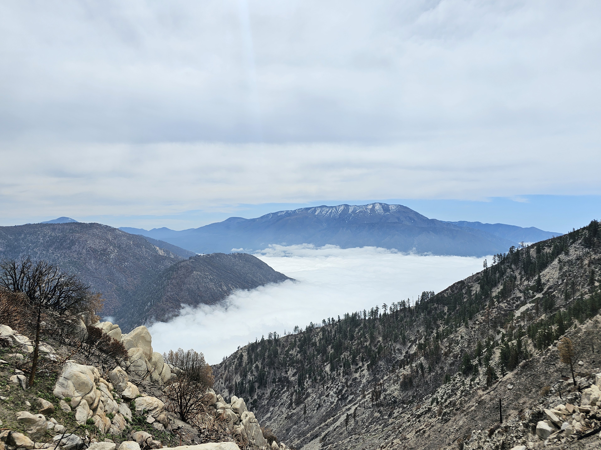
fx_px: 417
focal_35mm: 24
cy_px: 224
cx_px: 299
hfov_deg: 71.6
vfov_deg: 56.8
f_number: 1.7
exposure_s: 1/2775
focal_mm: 6.3
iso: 10
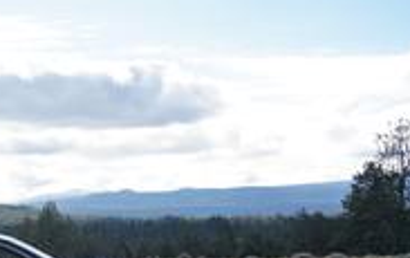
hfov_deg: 20.2
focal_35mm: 98
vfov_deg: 13.2
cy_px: 274
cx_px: -45
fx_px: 1097
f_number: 4.5
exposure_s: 1/400
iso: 100
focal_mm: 35
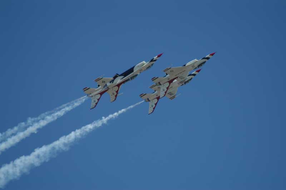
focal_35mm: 450
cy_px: 95
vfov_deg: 3.0
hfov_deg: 4.6
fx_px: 3572
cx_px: 143
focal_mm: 300
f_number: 5.6
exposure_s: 1/1000
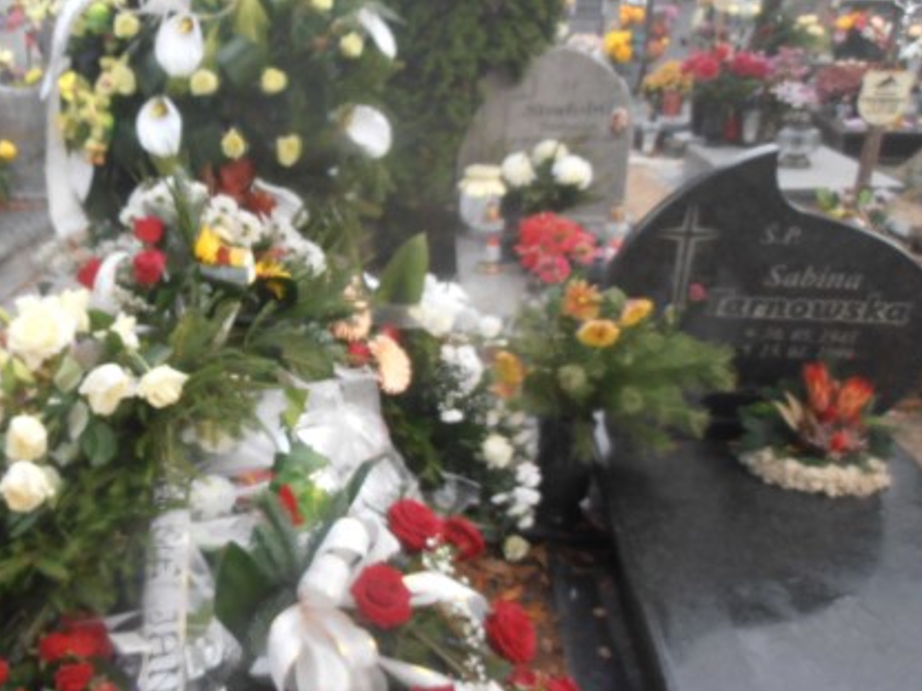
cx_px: 255
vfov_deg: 38.6
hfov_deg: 48.6
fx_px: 985
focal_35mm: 37
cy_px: 389
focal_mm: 4.2
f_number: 3
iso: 80
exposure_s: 1/80
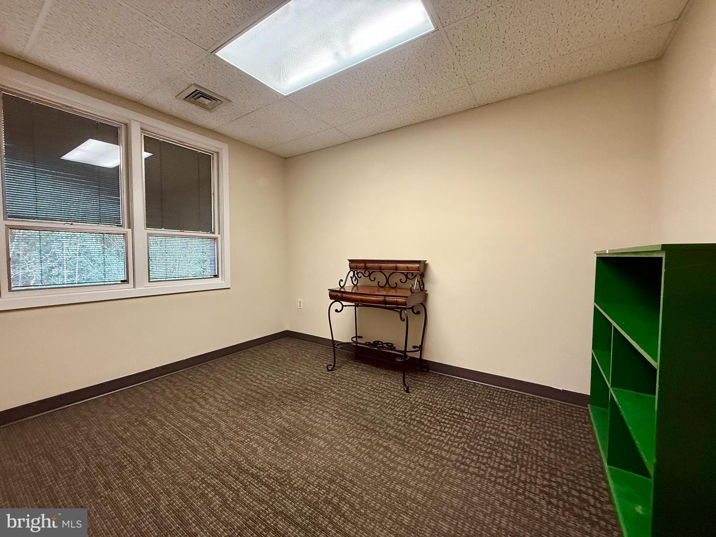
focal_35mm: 14
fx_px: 290
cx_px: 358
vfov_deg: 85.7
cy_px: 268
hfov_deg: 102.1
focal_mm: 2.22
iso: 320
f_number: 2.2
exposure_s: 1/60
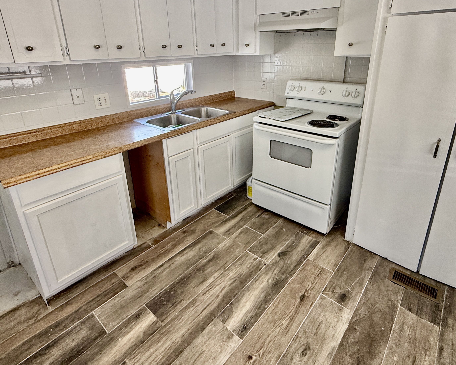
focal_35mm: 20
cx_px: 236
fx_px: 270
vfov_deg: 67.1
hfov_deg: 80.3
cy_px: 137
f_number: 2.2
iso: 125
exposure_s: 1/120
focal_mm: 2.22
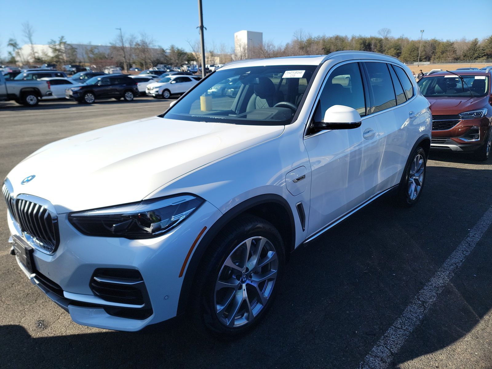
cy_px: 184
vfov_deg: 56.8
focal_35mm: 24
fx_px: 341
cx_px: 246
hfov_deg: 71.6
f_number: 1.8
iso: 50
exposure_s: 1/575
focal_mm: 6.7
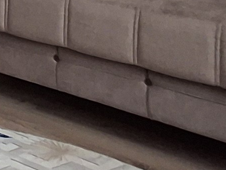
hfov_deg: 14.8
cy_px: -162
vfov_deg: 11.7
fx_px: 751
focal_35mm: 115
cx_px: -190
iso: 160
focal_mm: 1.64
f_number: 2.2
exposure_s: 1/40
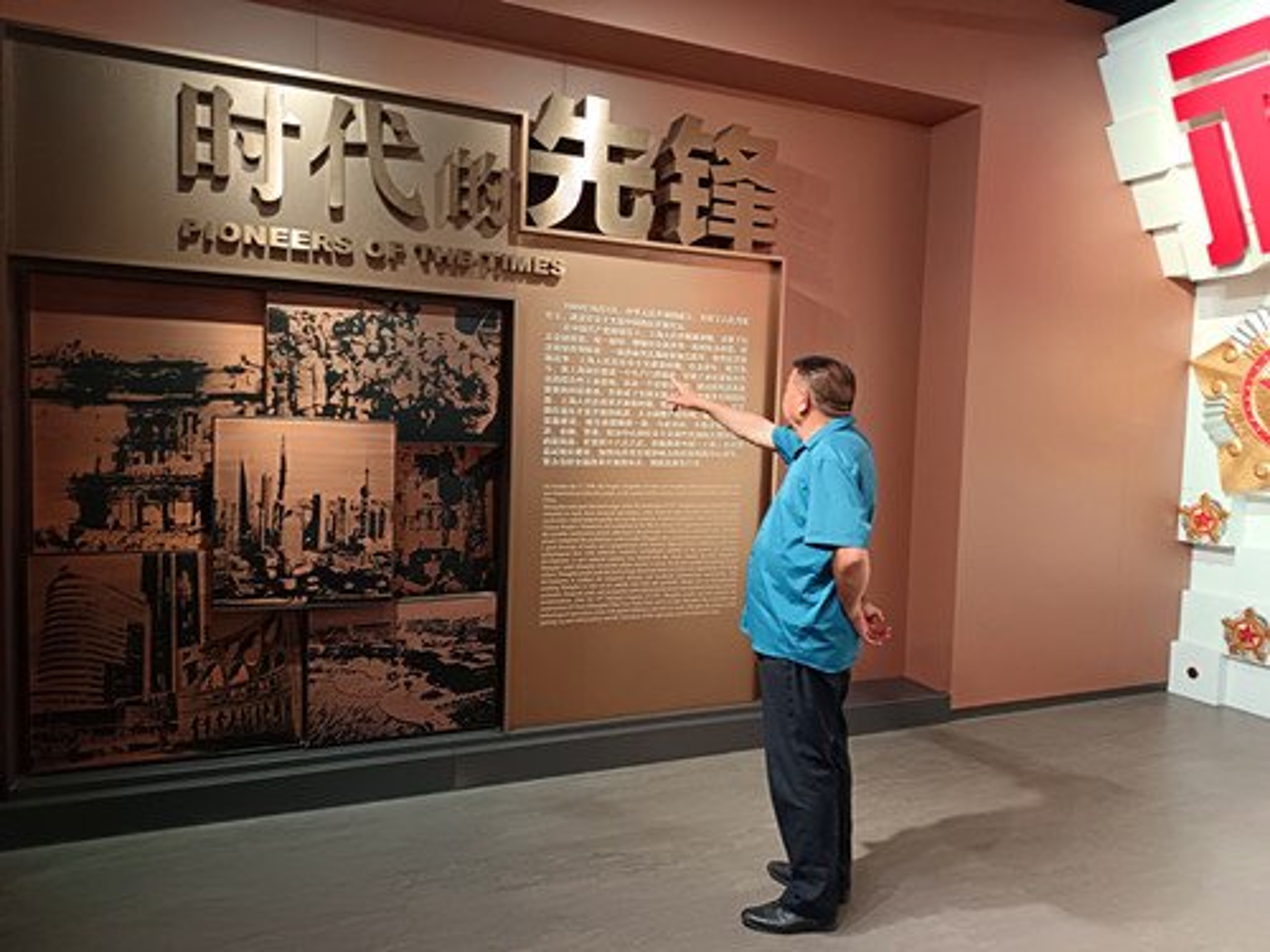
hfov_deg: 71.6
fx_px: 881
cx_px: 635
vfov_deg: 56.8
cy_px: 476
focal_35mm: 24
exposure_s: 1/25
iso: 1018
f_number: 1.75
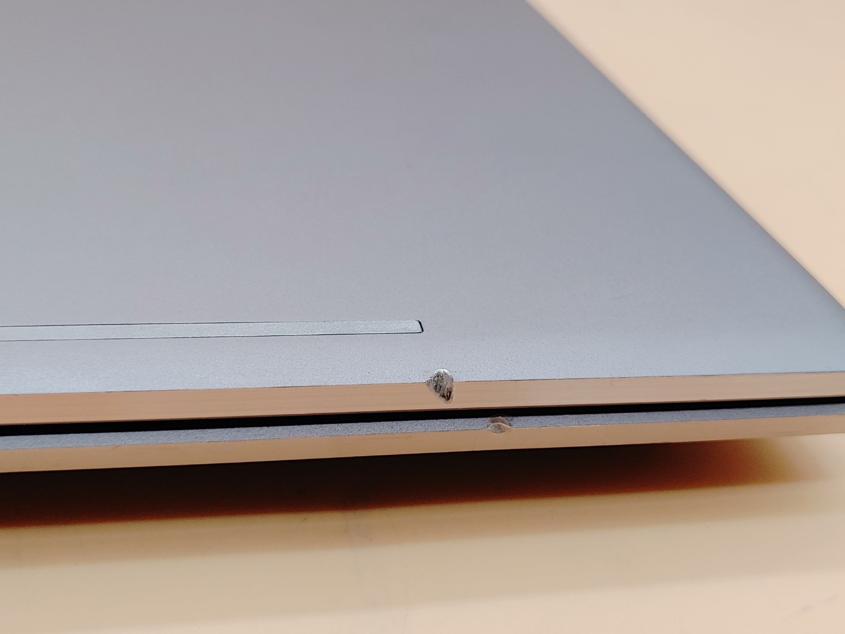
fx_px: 1001
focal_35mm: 41
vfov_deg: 35.1
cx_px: 422
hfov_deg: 45.8
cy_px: 317
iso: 50
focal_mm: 4.36
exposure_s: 1/61
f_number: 1.8
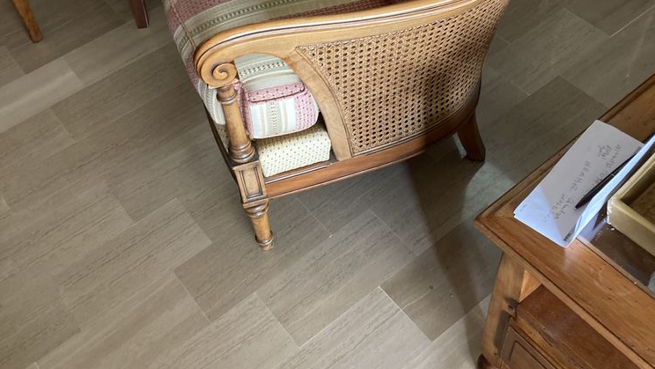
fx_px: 712
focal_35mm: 41
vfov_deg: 28.9
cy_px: 128
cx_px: 328
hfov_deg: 49.4
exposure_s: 1/50
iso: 160
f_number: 1.8
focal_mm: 3.99
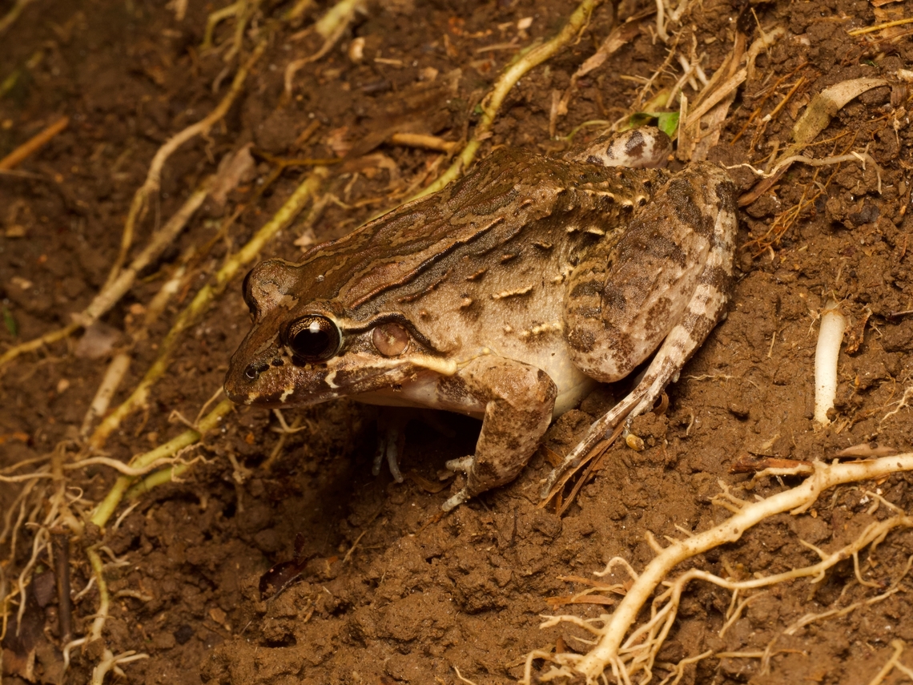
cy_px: 342
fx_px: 3165
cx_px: 456
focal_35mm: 120
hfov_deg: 16.4
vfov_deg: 12.3
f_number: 16
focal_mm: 60
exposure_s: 1/60
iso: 800
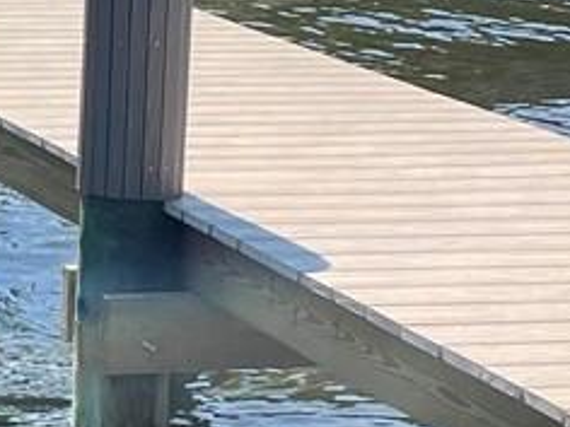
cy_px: -7
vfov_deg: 8.4
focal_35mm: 176
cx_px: -534
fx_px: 2898
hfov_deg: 10.4
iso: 32
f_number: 1.6
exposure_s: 1/2212
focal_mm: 4.2
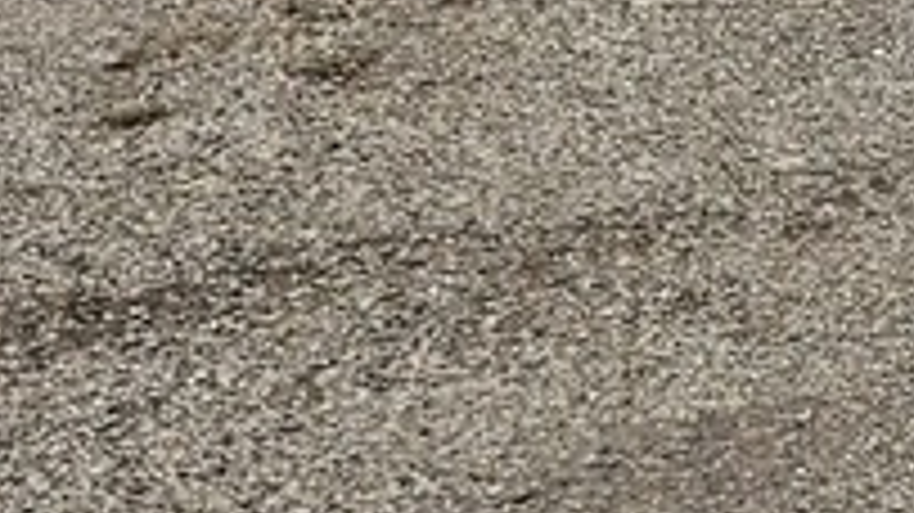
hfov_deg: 10.0
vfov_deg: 6.5
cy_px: -666
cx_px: 2445
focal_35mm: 178
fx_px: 4312
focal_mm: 5.4
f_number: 1.8
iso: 40
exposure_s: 1/470
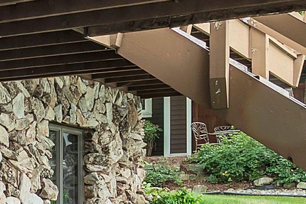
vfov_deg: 12.8
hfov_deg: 16.9
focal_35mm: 105
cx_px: -205
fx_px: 892
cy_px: 233
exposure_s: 1/20
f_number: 9
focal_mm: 14
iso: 125
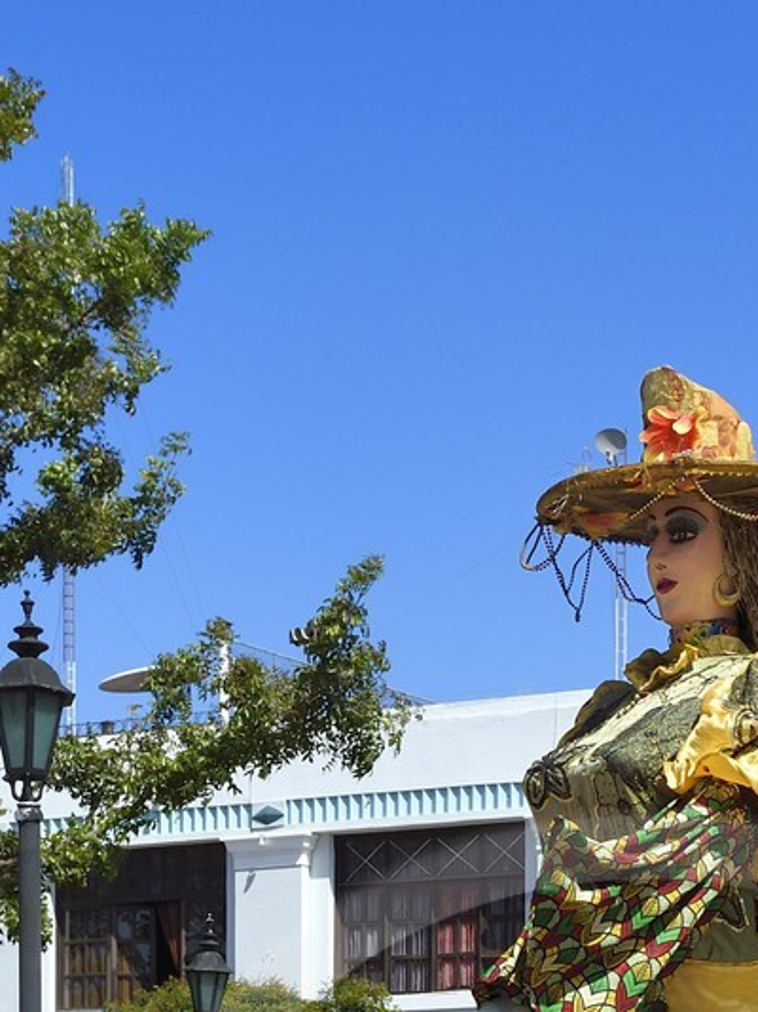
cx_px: 648
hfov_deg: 15.0
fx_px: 2864
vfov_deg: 18.3
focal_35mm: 98
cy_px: 1406
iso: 200
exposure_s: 1/640
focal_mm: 34
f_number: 9
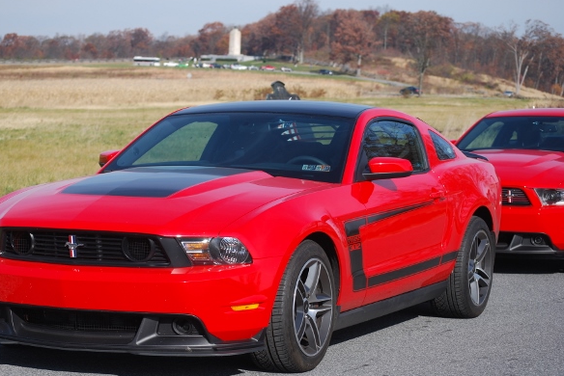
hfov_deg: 20.0
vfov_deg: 13.4
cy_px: 200
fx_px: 1599
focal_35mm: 102
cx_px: 256
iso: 140
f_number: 5.6
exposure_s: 1/500
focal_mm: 62
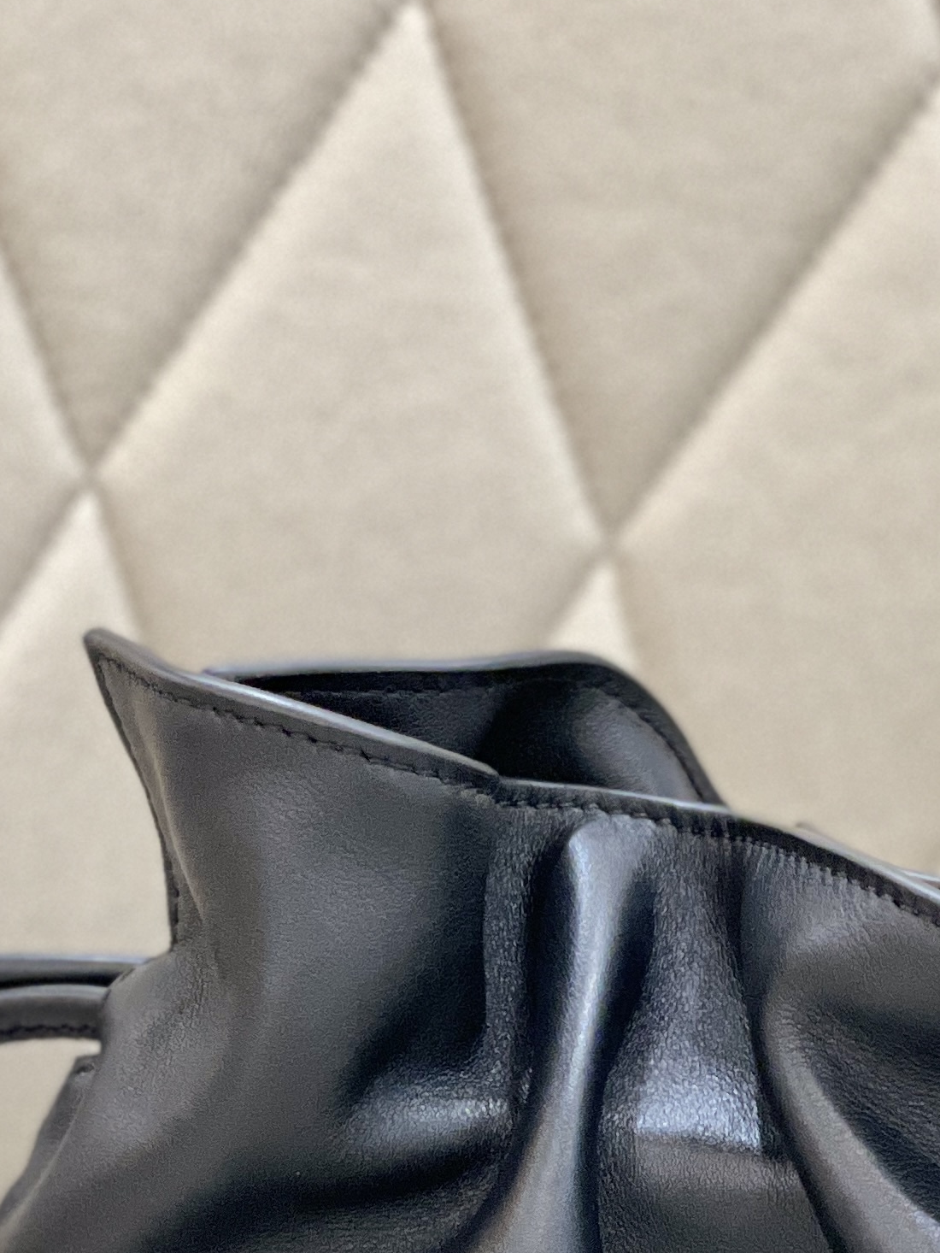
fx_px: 5176
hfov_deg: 10.4
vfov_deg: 13.5
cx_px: 725
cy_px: 1437
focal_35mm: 143
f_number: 2
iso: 250
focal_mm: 6
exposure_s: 1/122
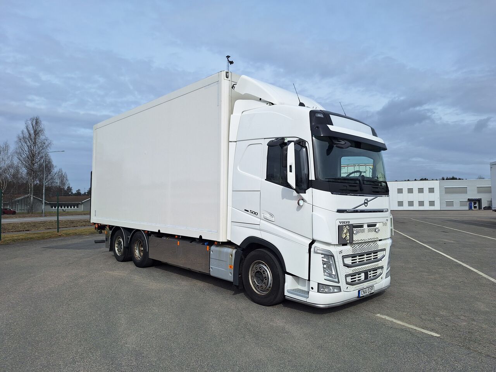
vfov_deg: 58.9
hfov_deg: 73.9
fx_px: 330
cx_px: 248
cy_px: 186
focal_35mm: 23
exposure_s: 1/3012
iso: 40
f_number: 1.8
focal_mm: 5.54
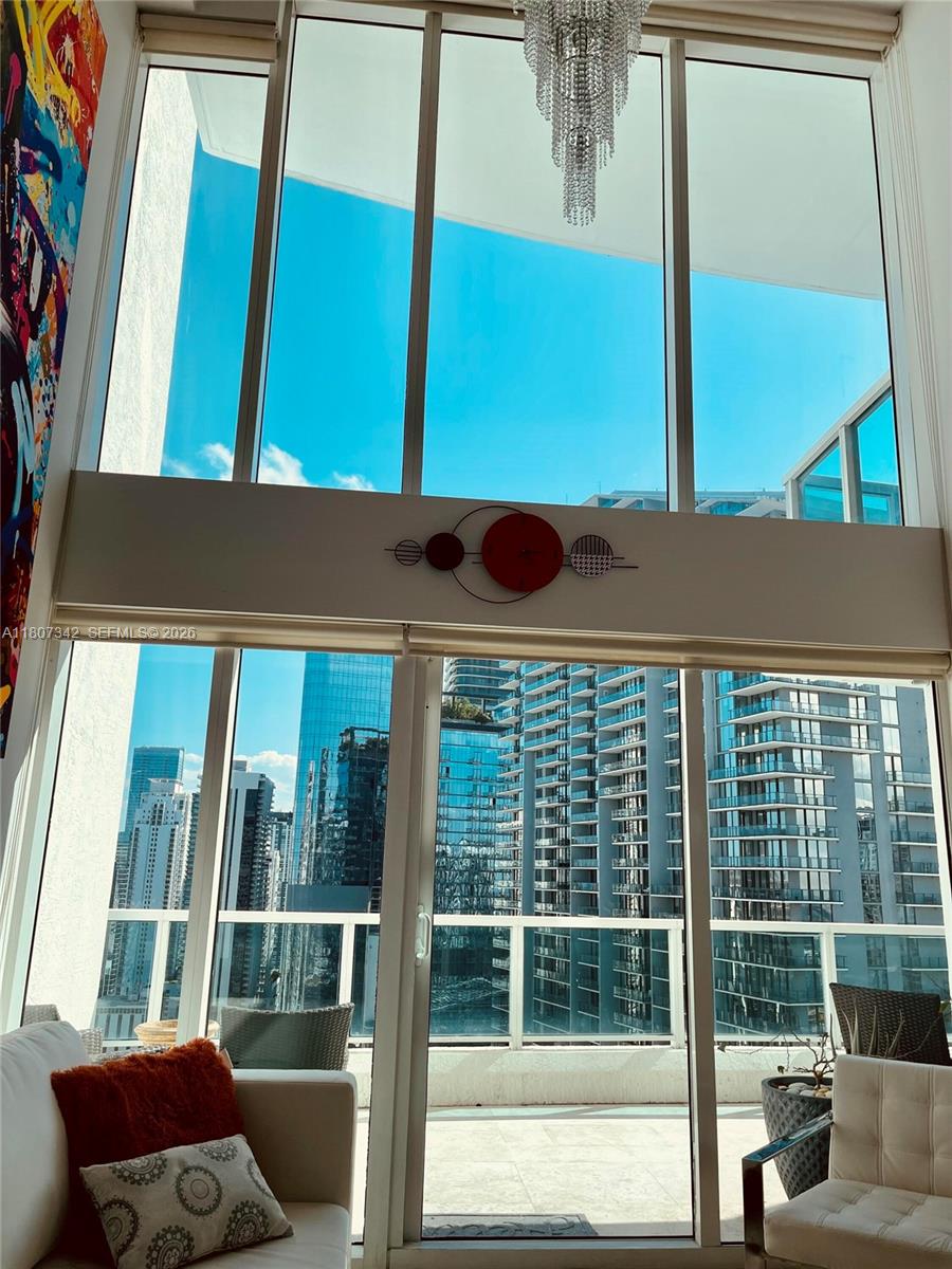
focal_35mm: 26
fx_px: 953
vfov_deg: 67.3
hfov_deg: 53.1
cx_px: 476
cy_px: 634
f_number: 1.6
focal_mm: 5.1
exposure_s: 1/2717
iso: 32
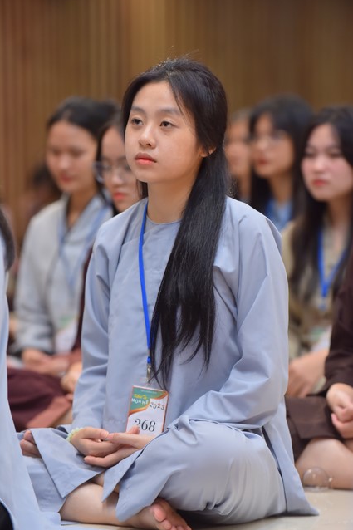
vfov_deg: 13.0
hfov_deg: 8.7
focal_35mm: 158
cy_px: 263
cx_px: 179
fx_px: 2325
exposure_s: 1/160
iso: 1000
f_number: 3.5
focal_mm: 155
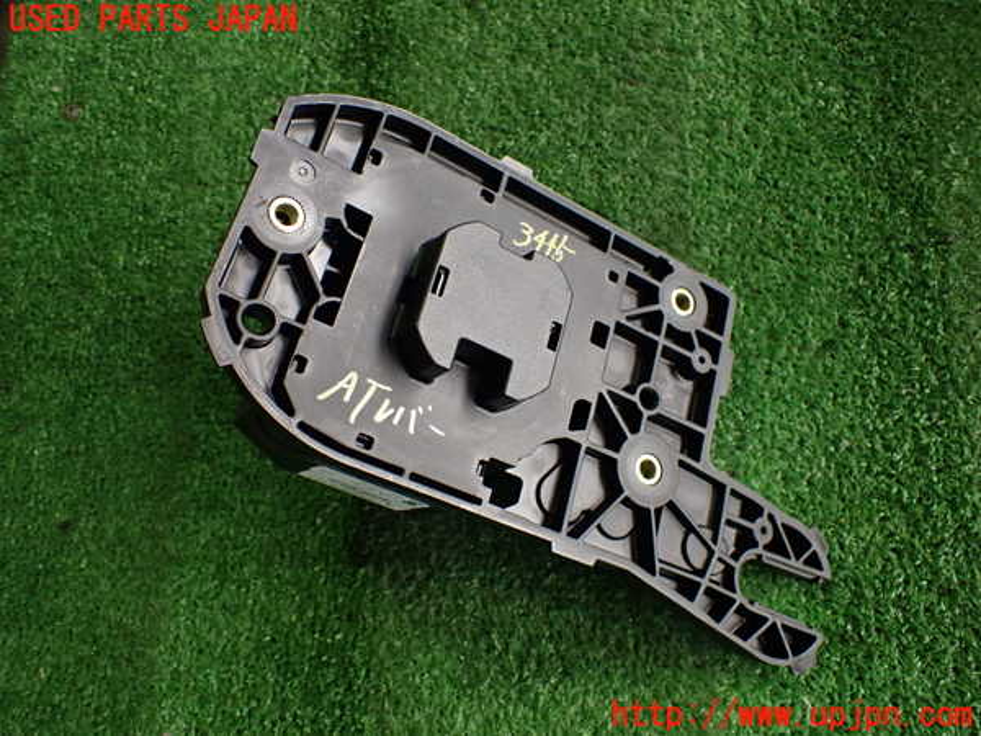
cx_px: 490
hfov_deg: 60.0
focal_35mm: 30
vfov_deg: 46.8
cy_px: 368
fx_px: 850
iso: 400
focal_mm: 5.4
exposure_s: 1/125
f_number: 2.3
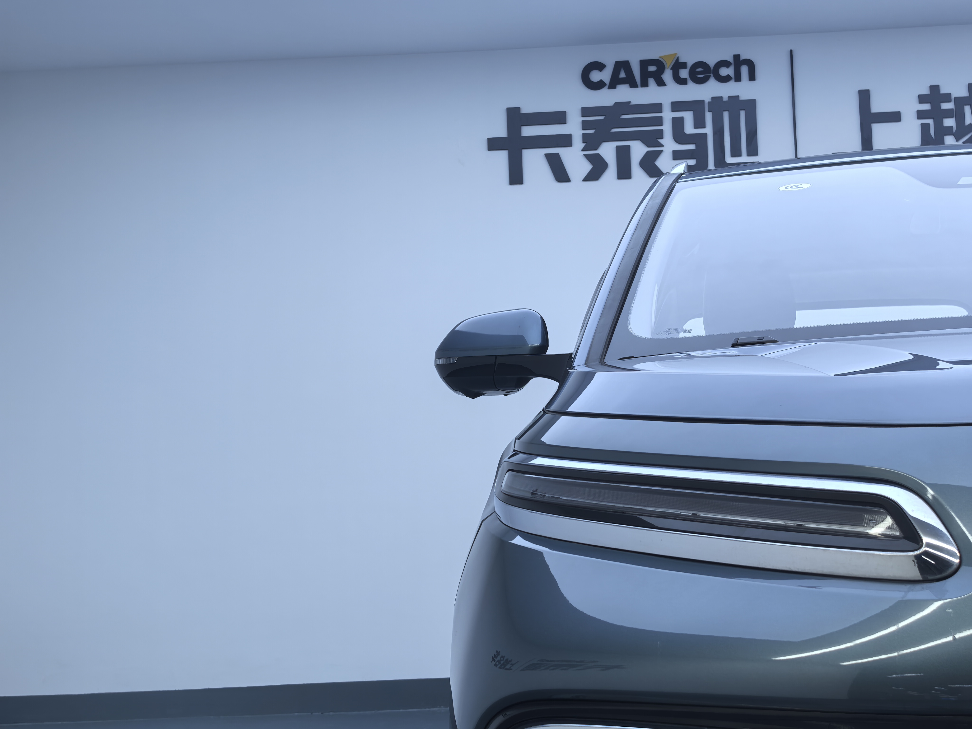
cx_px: 486
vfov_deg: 27.0
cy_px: 364
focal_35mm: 54
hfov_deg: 35.5
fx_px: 1516
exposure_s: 1/107
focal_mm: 6.98
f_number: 2
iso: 50
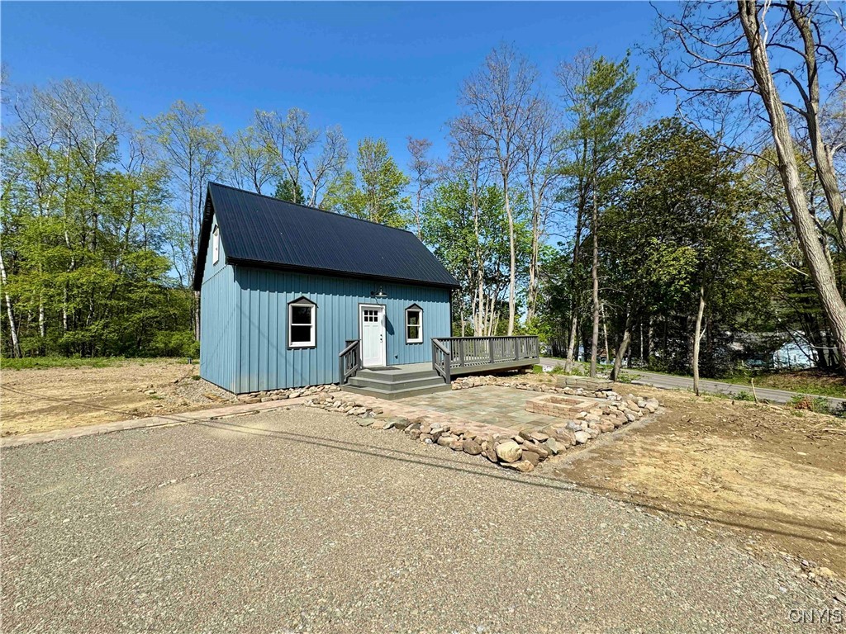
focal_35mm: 14
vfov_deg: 85.7
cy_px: 317
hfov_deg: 102.1
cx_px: 423
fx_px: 342
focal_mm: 2.22
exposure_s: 1/1880
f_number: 2.2
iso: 50
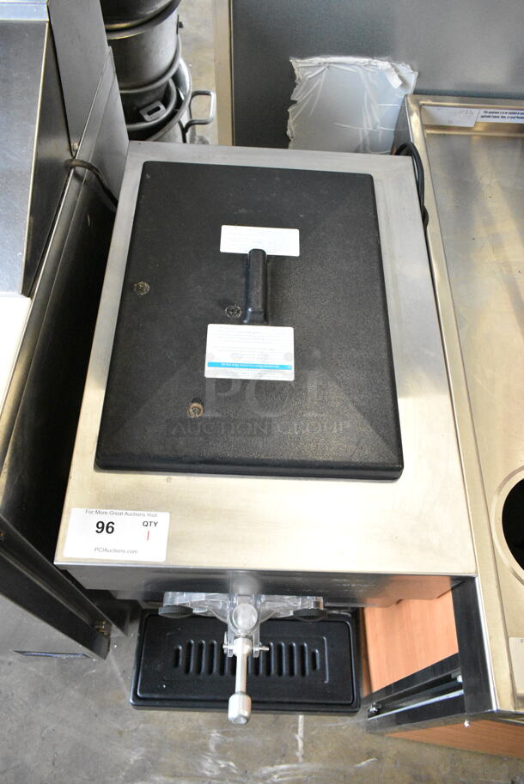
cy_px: 392
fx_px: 589
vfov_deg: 67.3
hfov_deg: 48.0
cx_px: 262
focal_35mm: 27
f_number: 5
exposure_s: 1/160
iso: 6400
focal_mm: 18
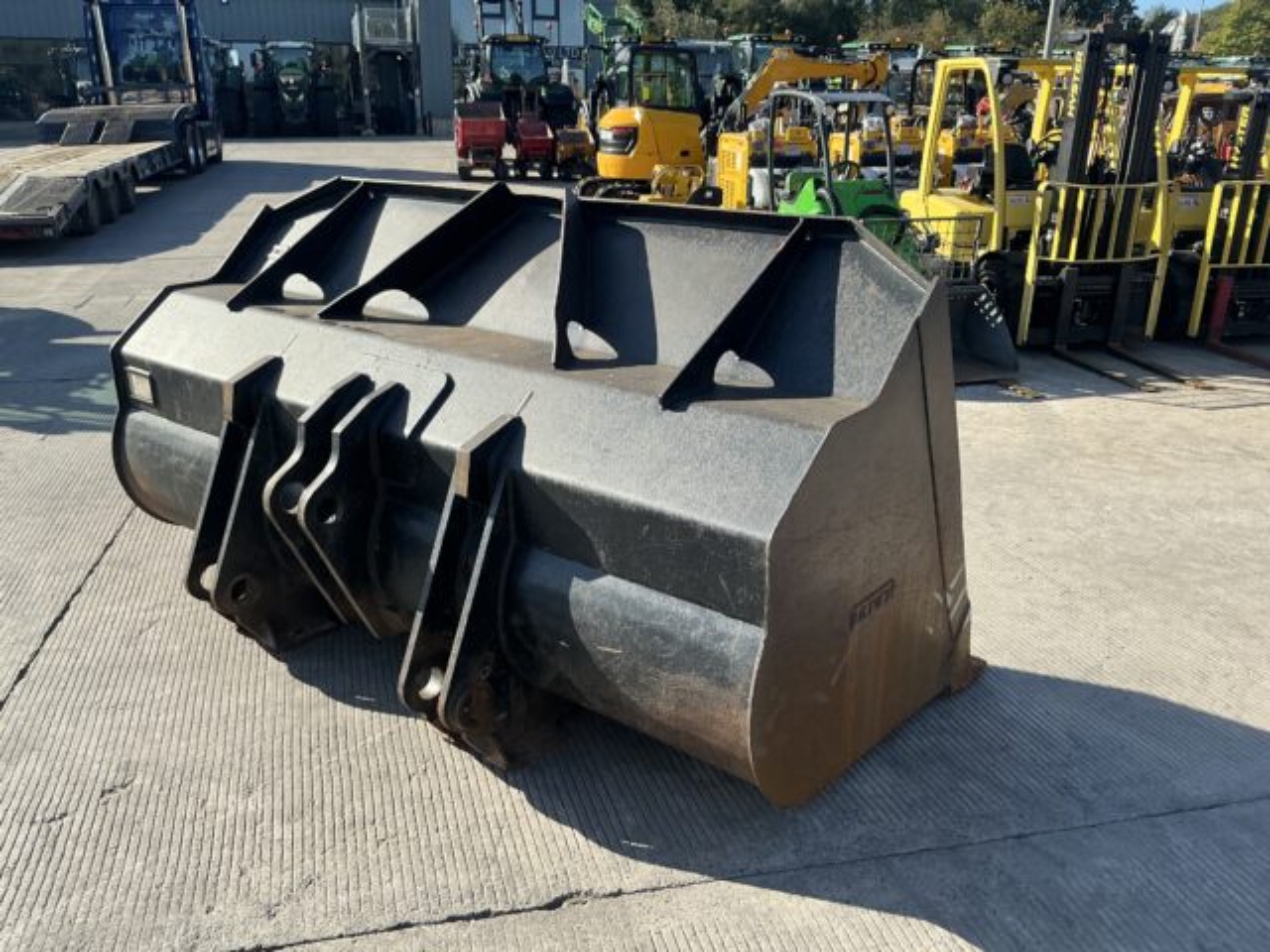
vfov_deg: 49.7
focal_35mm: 28
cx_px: 635
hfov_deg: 63.4
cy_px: 476
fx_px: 1027
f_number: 1.8
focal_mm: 3
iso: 25
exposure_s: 1/842
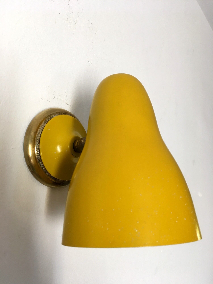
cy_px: 142
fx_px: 238
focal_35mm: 29
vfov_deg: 61.7
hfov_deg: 48.2
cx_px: 106
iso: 32
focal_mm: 4.15
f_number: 2.2
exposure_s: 1/33
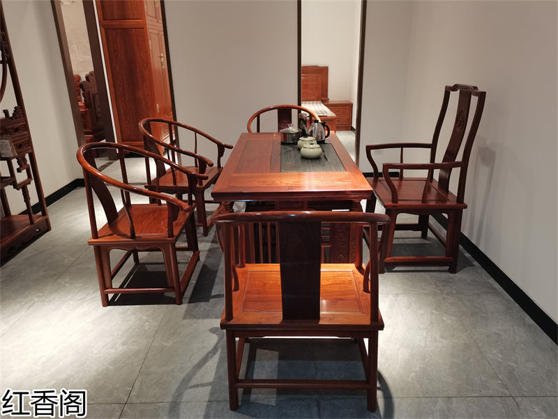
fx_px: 419
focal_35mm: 26
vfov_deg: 53.1
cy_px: 210
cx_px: 279
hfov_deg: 67.3
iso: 320
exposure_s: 1/33.3
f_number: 1.8
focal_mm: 5.58
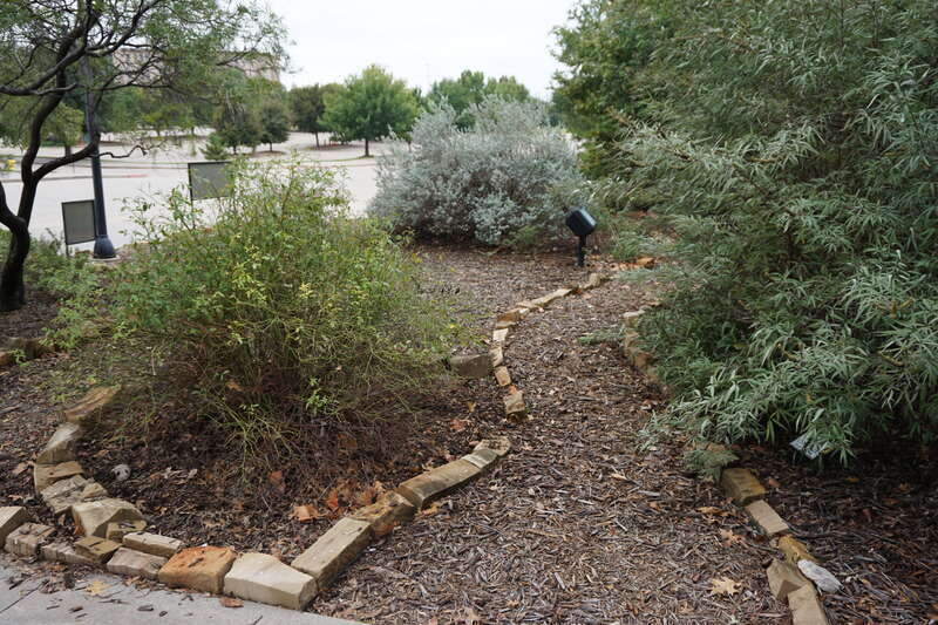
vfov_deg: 43.6
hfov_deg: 61.9
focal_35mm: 30
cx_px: 469
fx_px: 781
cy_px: 312
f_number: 4
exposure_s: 1/160
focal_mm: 20
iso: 125
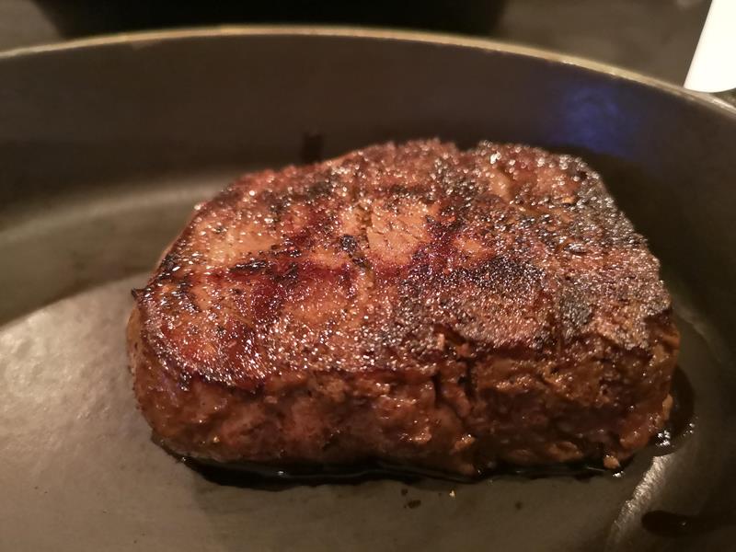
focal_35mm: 27
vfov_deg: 51.4
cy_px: 276
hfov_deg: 65.3
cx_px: 368
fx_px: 574
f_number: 1.8
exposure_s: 1/16.7
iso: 3200
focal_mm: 3.95
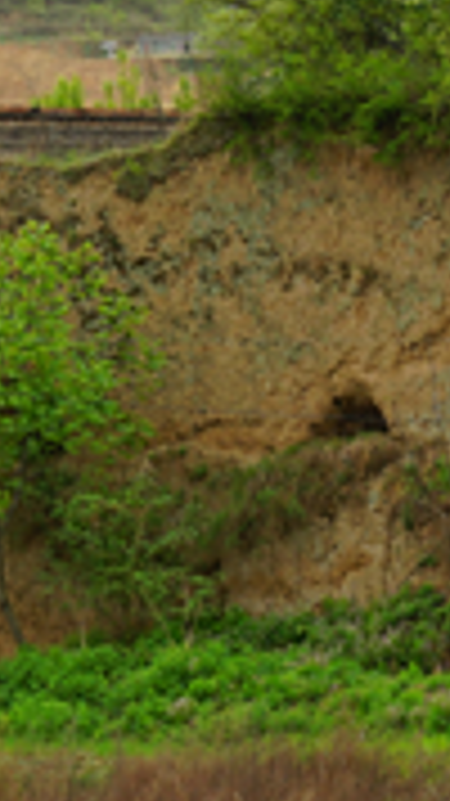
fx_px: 5903
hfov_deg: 4.3
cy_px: -176
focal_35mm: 278
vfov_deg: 7.7
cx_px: -144
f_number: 8
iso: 100
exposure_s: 1/80
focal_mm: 63
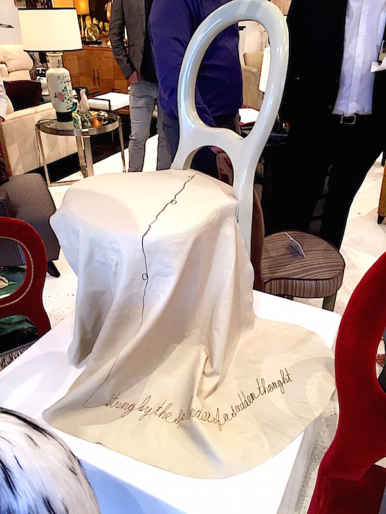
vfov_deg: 61.7
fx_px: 431
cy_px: 257
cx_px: 193
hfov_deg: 48.2
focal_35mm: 29
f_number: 2.2
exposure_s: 1/30
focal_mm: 4.15
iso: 40
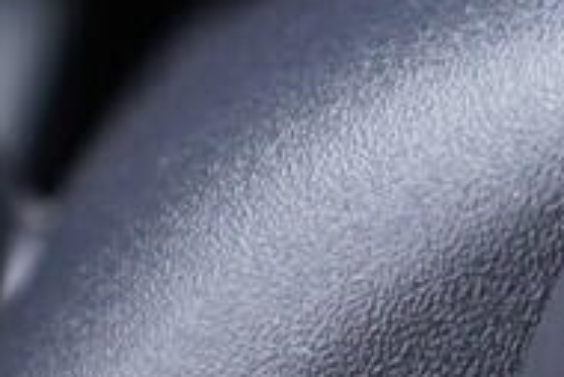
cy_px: -135
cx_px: -674
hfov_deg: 9.7
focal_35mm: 194
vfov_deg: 7.0
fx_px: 3042
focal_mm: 24
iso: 400
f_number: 2.8
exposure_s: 1/40
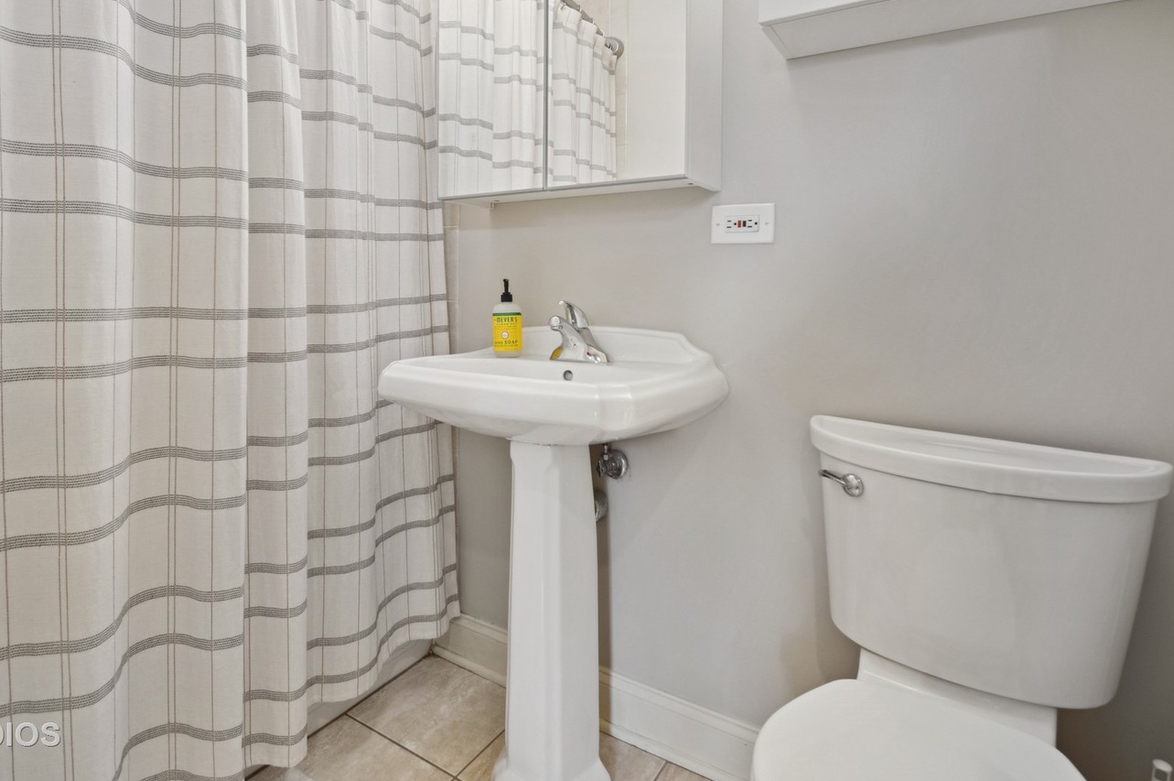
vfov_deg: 63.5
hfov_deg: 85.9
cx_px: 473
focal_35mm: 19
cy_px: 290
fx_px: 619
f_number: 11
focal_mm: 10
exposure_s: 1/1.25
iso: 200
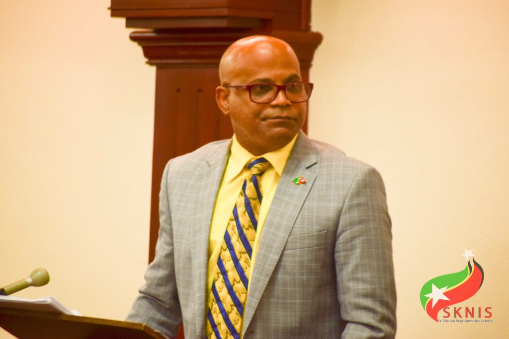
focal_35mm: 240
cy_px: 170
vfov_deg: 5.7
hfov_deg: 8.6
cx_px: 254
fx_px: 3394
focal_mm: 160
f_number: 5.6
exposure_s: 1/50
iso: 400
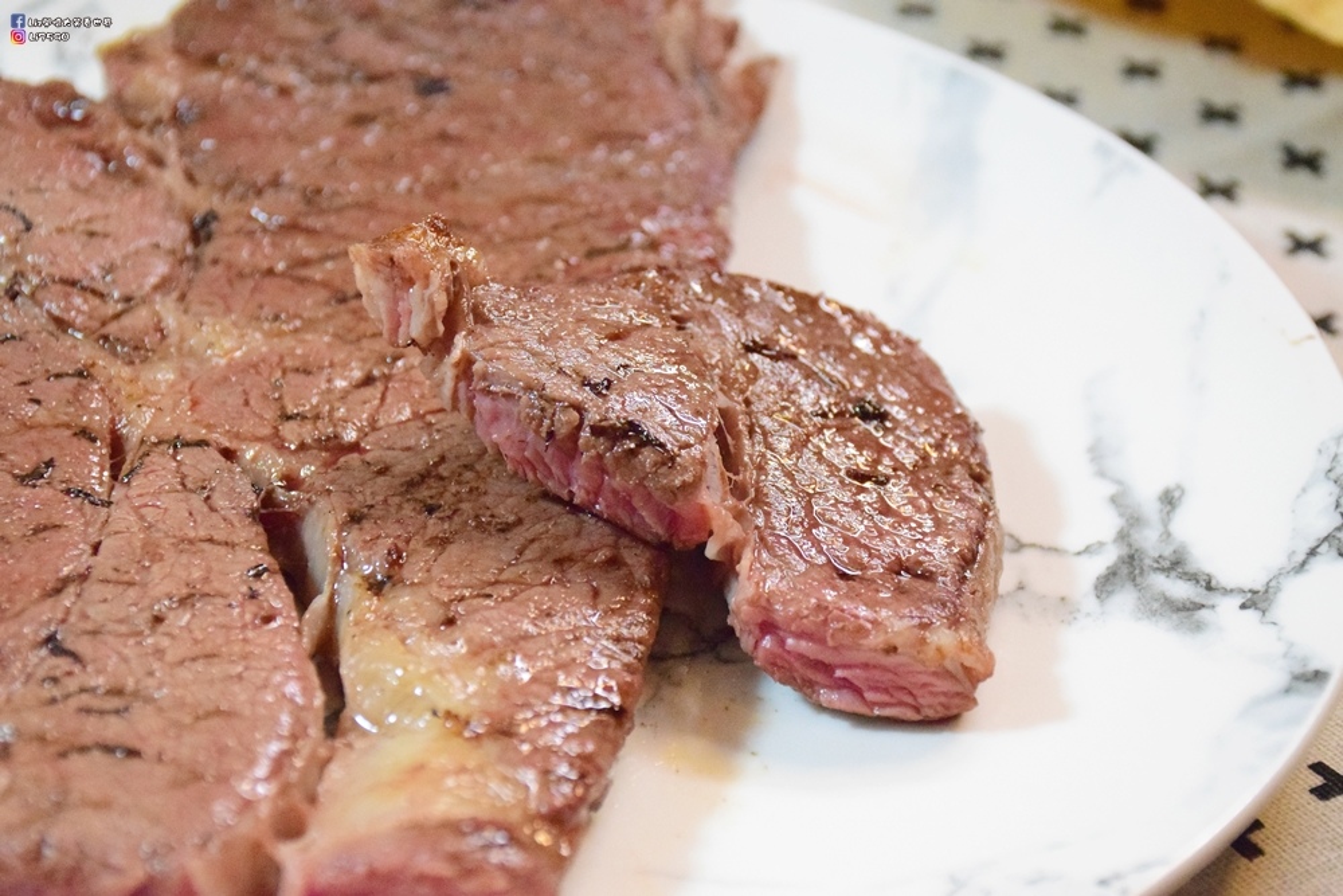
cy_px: 448
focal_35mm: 90
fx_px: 3358
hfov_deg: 22.6
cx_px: 672
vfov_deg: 15.2
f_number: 7.1
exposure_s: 1/800
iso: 12800
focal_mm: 60
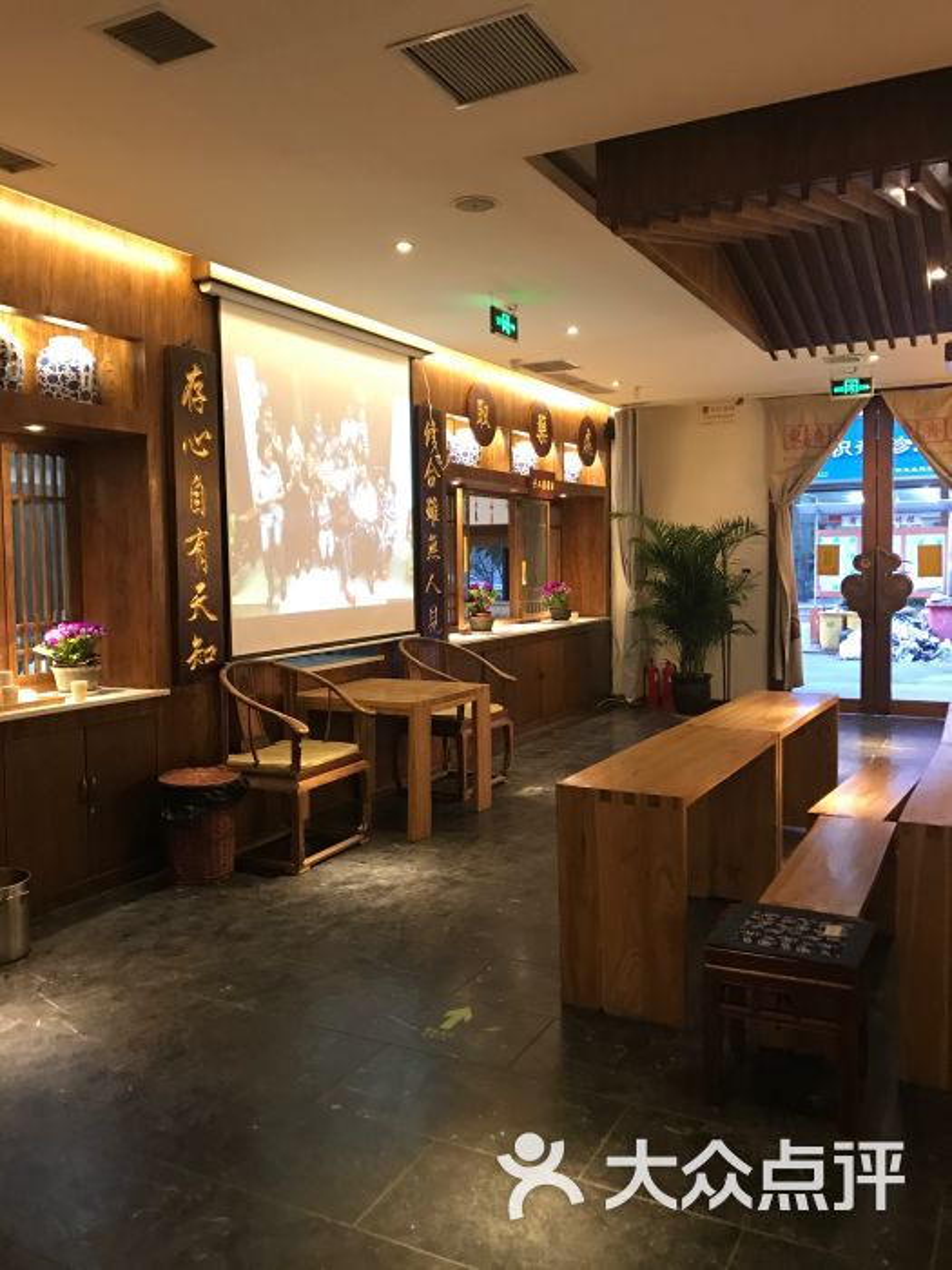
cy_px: 635
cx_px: 476
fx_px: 1027
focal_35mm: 28
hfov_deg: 49.7
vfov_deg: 63.4
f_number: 1.8
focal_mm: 3.99
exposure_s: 1/8
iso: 80
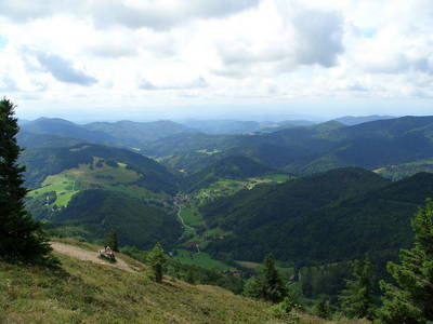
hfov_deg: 55.4
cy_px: 162
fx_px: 413
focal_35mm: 33
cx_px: 216
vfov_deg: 42.9
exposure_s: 1/250
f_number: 5.6
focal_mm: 7.1
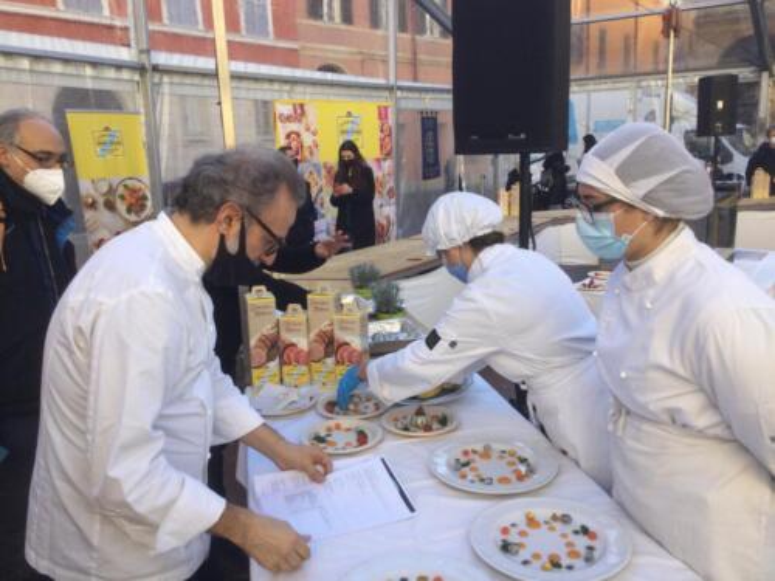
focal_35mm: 31
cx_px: 388
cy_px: 290
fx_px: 694
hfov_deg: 58.4
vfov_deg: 45.4
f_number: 2.4
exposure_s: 1/224
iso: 25
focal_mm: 3.3
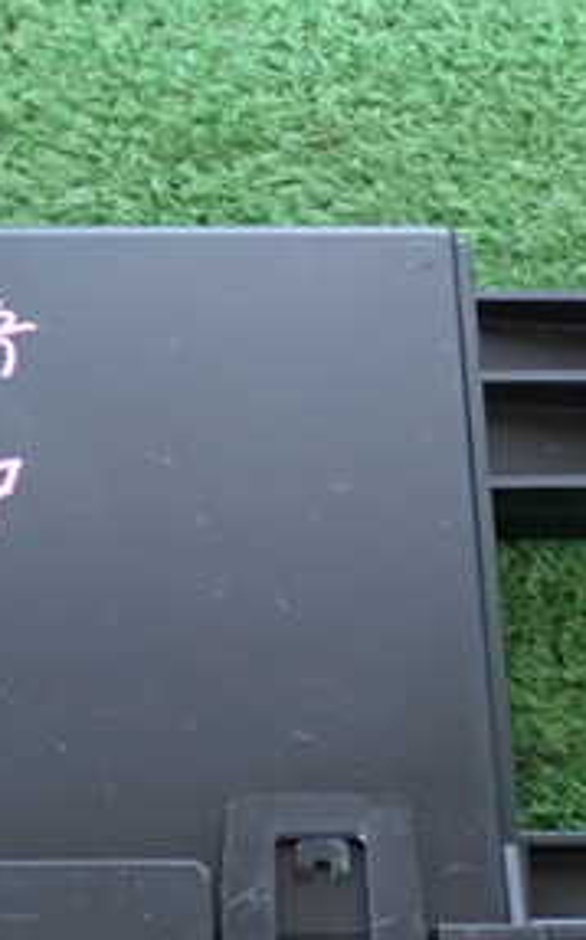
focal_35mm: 91
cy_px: 550
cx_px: 183
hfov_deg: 14.3
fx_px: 2329
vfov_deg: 22.8
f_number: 2.8
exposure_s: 1/20
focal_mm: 7.31
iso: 800
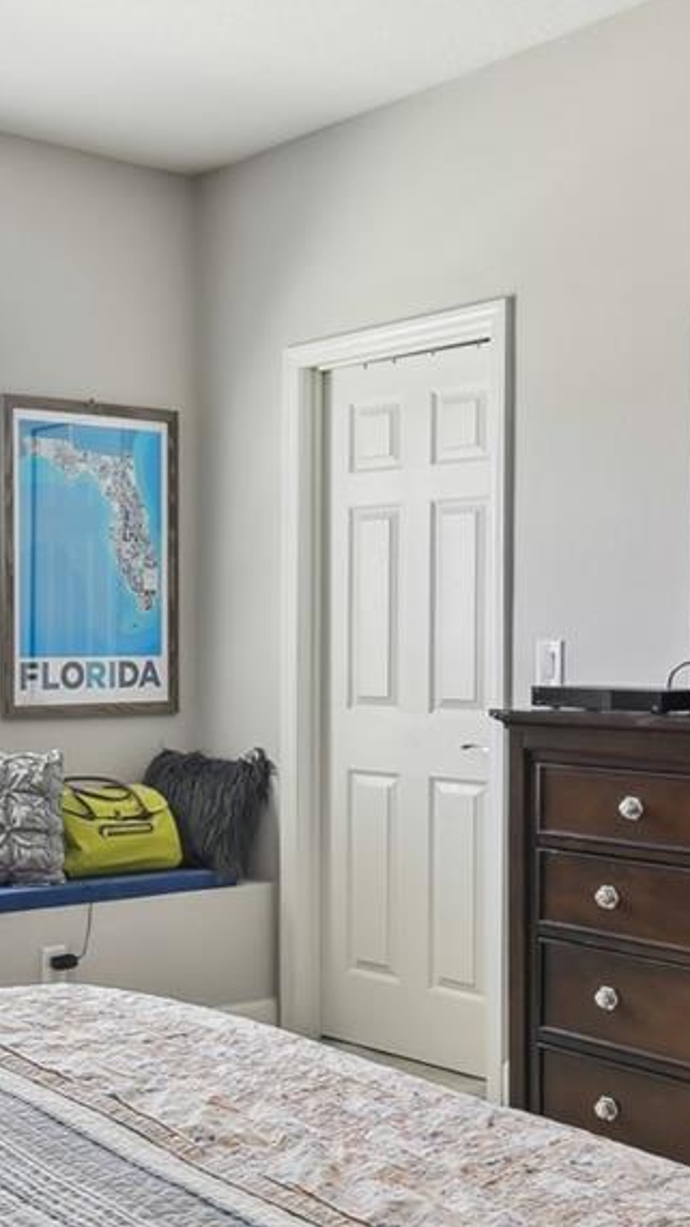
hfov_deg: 25.9
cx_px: 30
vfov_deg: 46.4
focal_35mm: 44
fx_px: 1432
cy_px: 587
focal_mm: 10
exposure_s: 1/4
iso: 100
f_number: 7.1
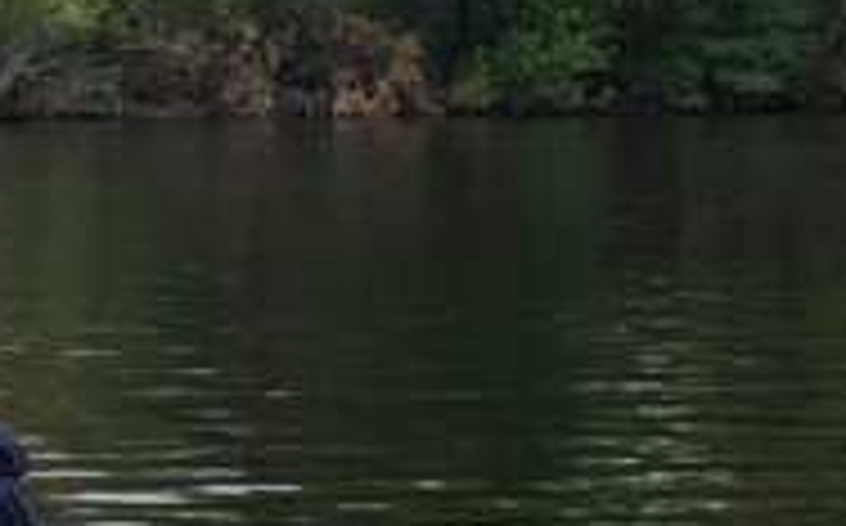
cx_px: -112
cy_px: 220
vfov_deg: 8.3
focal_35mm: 158
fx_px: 3639
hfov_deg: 13.0
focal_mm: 3.99
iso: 20
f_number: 1.8
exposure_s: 1/1215
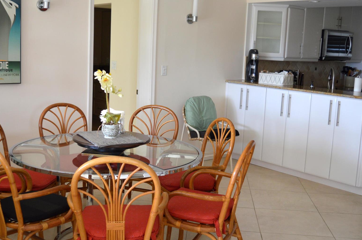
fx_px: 482
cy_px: 124
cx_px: 168
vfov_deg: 28.0
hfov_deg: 41.1
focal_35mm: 48
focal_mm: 24
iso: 400
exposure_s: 1/50
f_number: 4
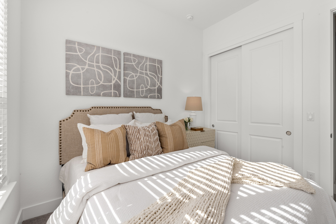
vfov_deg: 73.7
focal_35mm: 16
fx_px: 149
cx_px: 168
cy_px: 112
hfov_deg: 96.7
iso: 100
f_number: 11
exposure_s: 1/10
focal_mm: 16
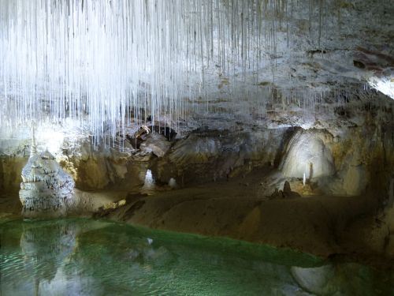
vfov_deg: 45.4
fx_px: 353
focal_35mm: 31
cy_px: 148
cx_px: 197
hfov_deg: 58.4
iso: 200
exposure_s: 1/13
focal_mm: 5.6
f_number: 2.8
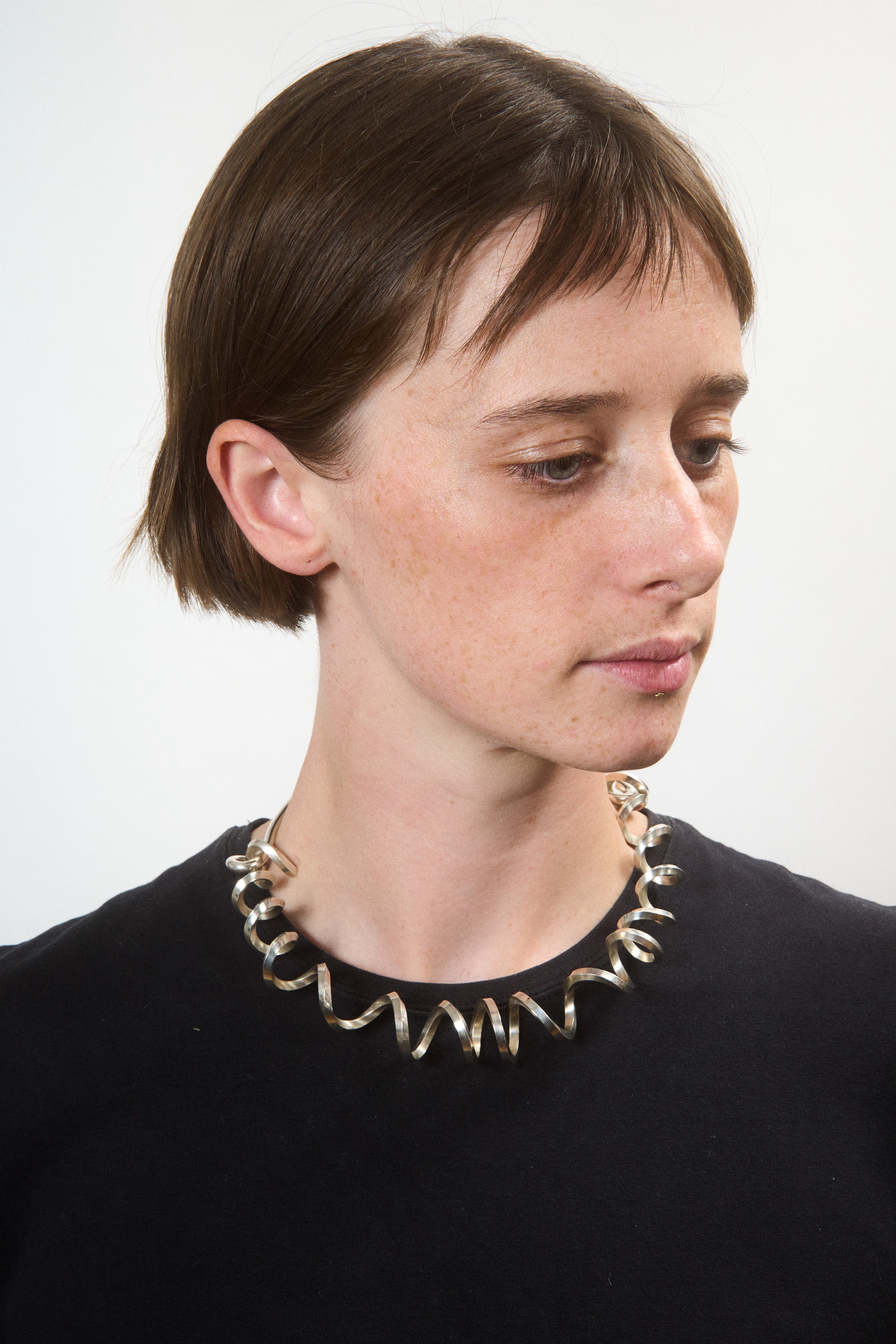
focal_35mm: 75
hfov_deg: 18.2
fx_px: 2800
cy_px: 672
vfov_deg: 27.0
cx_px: 448
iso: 400
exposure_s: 1/80
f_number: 9
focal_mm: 39.1
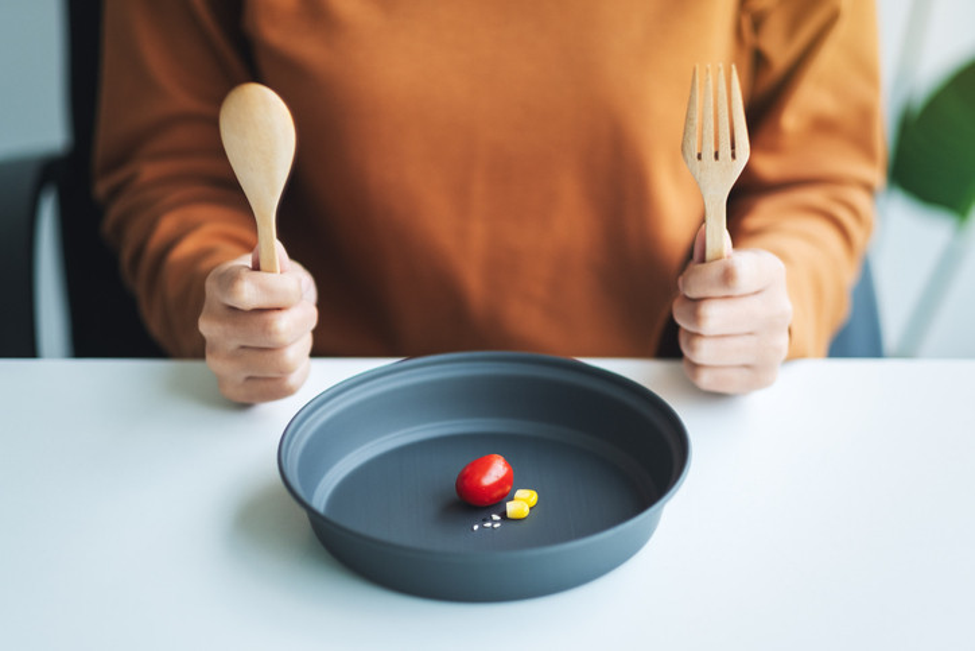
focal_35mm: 84
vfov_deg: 16.3
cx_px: 488
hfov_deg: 24.2
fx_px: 2275
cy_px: 326
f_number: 1.2
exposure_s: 1/1250
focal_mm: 56
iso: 200
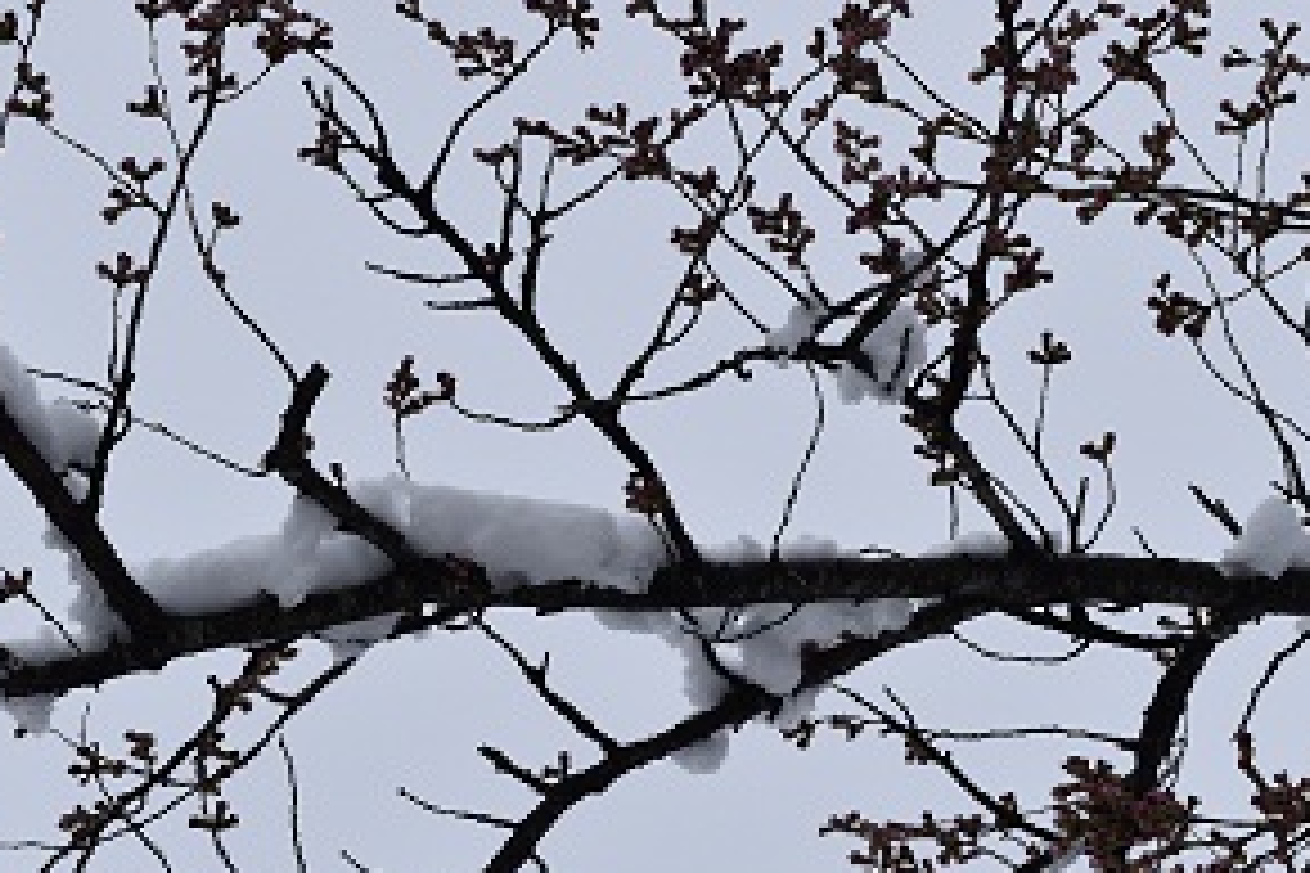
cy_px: 315
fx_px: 4649
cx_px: 477
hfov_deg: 16.0
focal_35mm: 128
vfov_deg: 10.7
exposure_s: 1/500
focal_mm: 55
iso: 200
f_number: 11
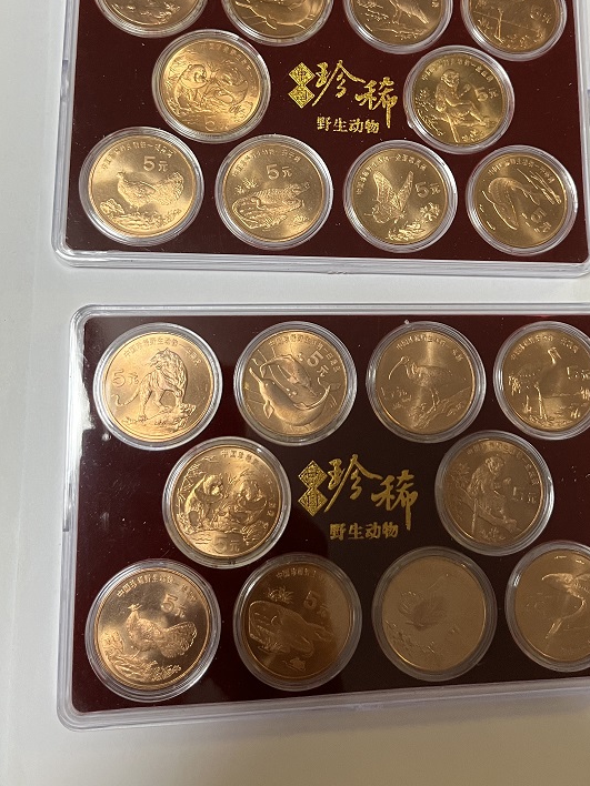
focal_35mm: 37
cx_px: 348
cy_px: 244
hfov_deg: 38.5
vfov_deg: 49.0
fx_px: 841
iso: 160
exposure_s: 1/50
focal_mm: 5.1
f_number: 1.6
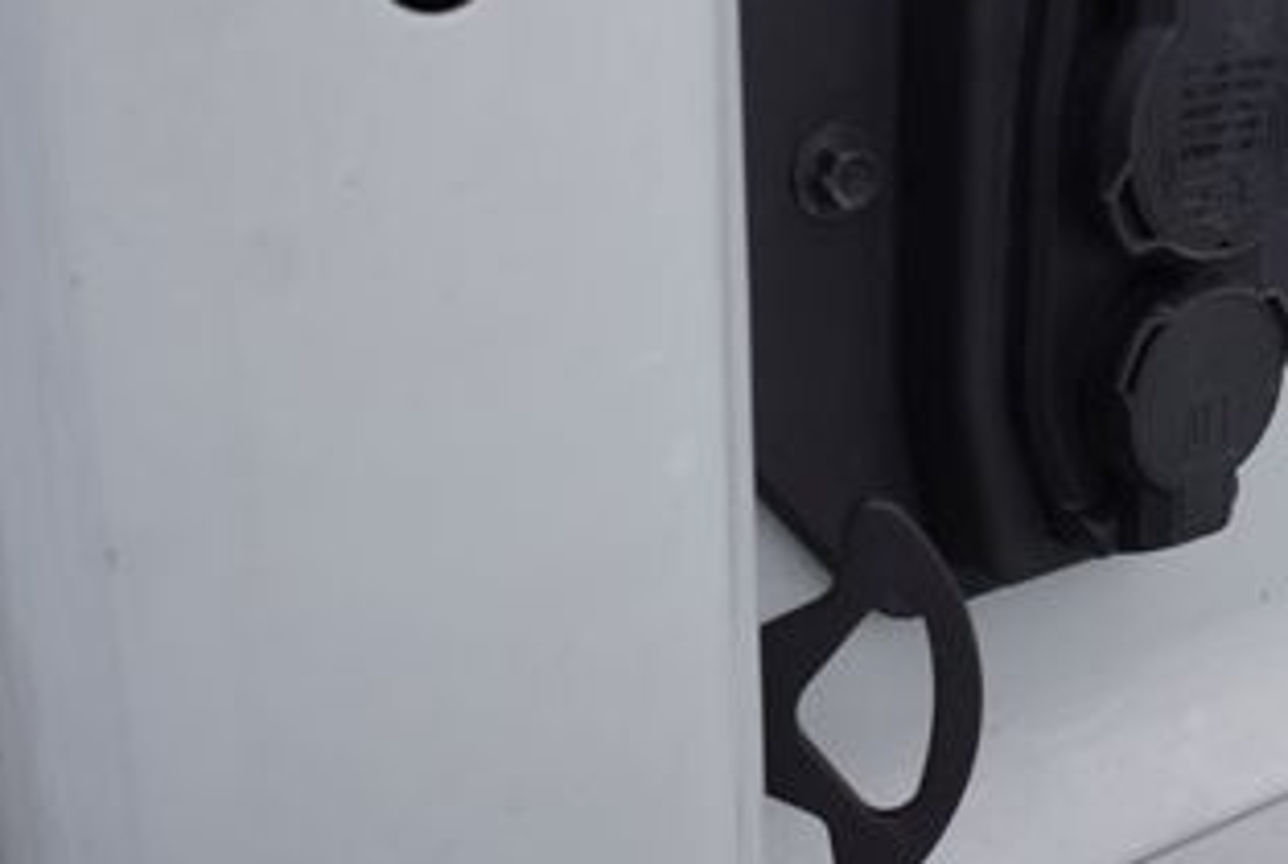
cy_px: 304
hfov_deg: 39.6
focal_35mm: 49
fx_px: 1756
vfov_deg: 27.5
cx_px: 893
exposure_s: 1/100
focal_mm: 16
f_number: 7.1
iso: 100
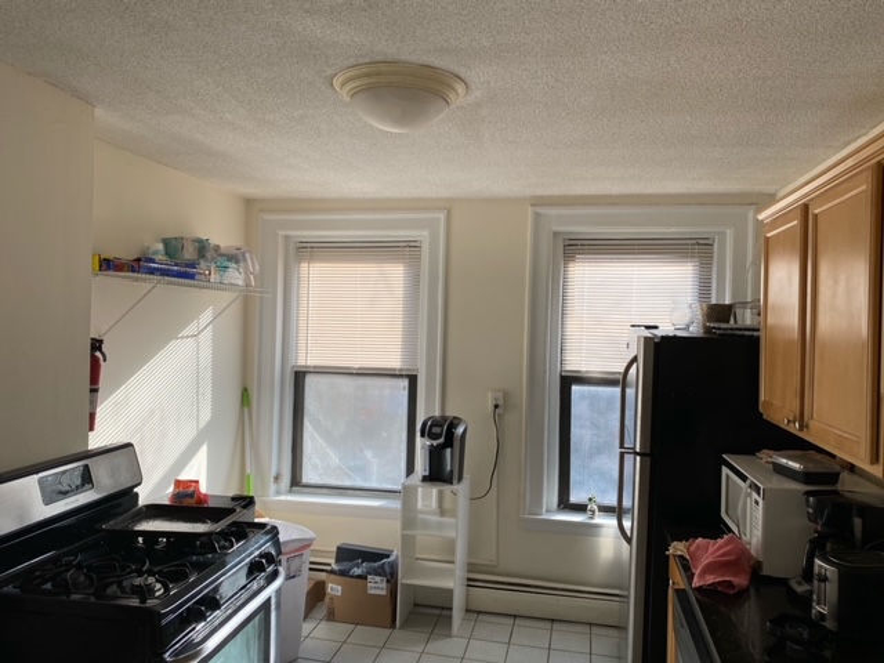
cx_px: 442
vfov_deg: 53.1
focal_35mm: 26
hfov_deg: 67.3
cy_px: 332
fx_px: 664
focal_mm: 4.25
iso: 32
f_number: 1.8
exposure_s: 1/307
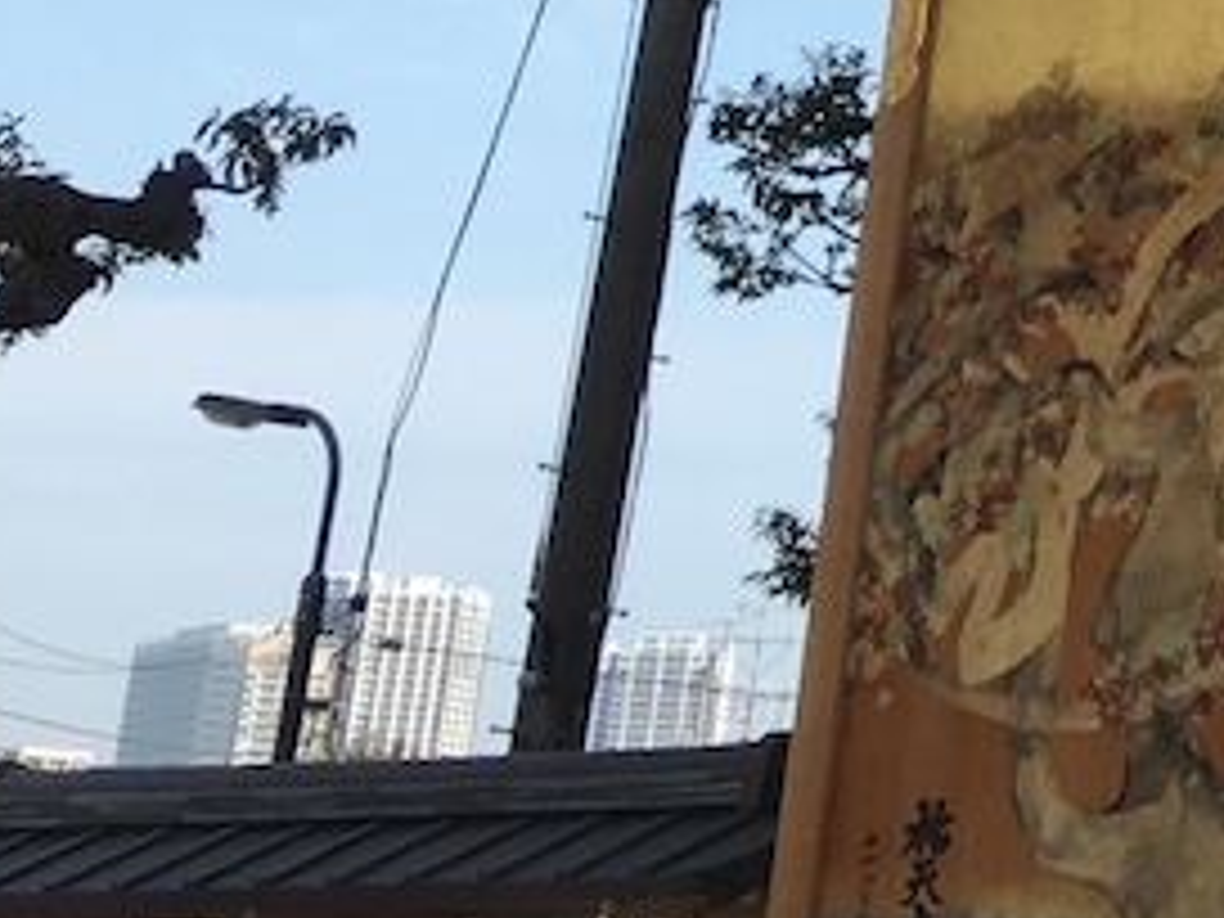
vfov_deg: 9.4
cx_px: 2576
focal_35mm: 142
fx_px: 5021
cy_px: -1210
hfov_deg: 12.1
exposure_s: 1/916
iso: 25
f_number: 2.2
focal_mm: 4.15
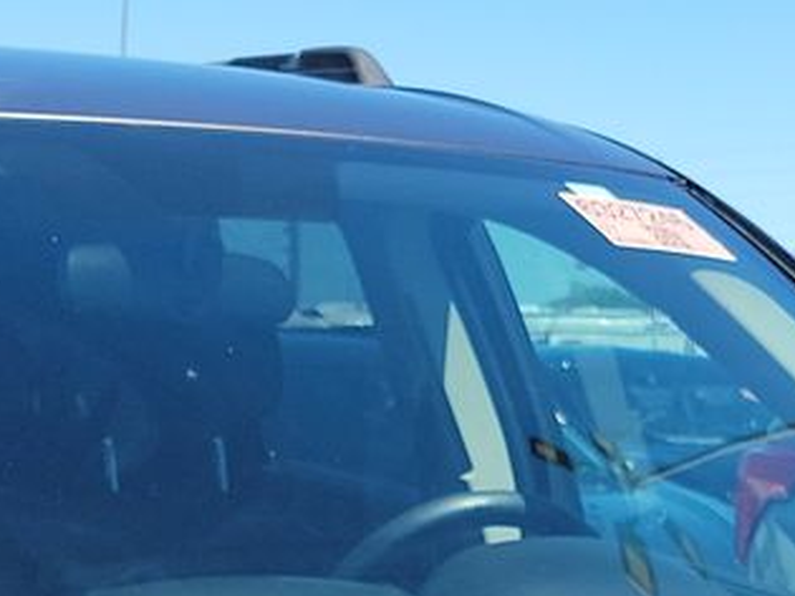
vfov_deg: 10.7
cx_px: 565
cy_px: 1351
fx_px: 2801
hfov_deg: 16.1
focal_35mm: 122
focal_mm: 6.7
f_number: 1.8
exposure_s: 1/497
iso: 50
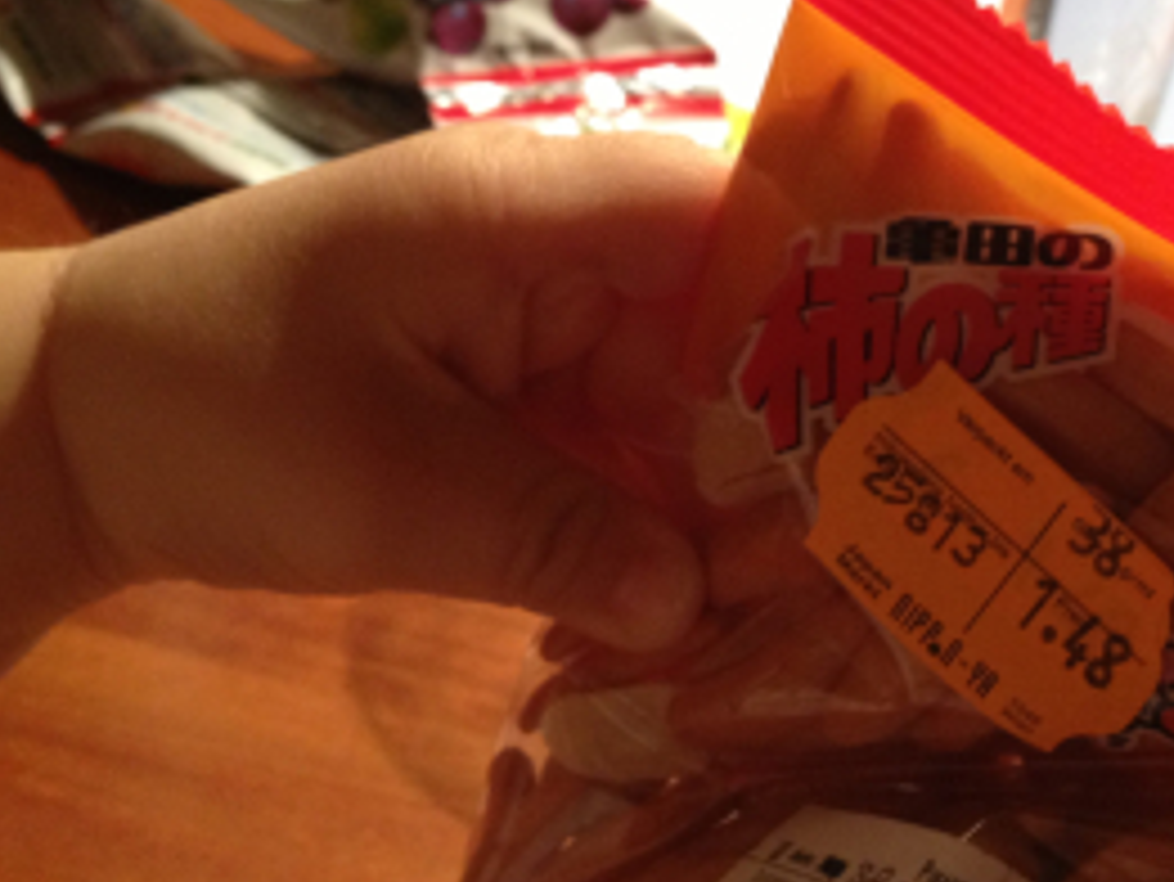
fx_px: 2273
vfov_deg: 21.9
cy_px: 461
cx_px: 823
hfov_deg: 28.7
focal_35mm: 67
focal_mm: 4.28
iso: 250
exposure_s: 1/20
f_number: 2.4
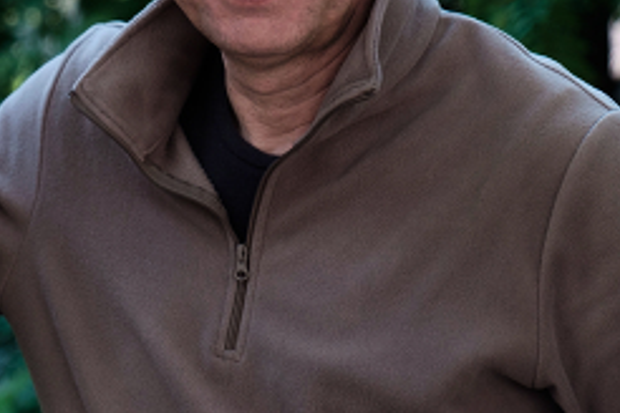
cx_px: 156
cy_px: 26
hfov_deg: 7.7
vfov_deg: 5.1
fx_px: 4615
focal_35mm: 268
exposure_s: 1/100
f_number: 5.6
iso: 640
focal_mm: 88.2
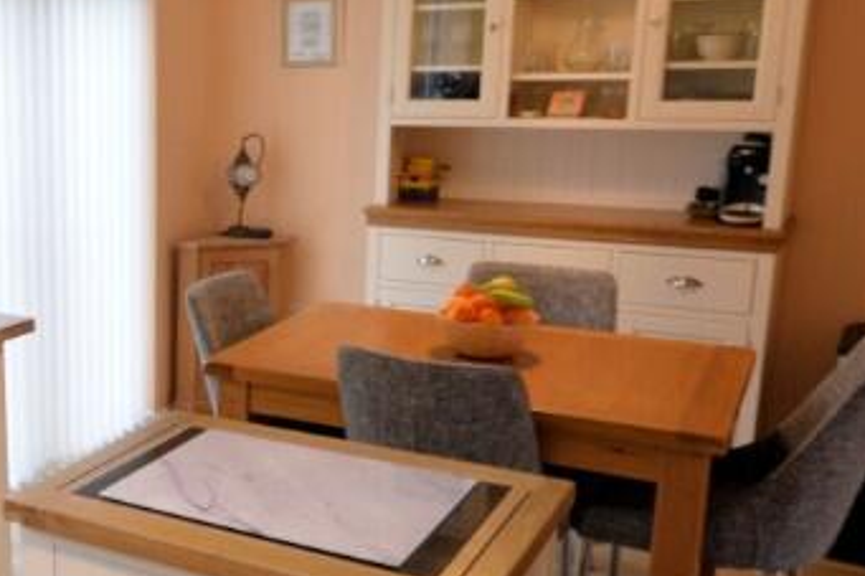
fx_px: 1081
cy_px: 312
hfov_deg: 39.2
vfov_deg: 29.8
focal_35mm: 45
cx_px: 25
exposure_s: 1/8
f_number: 8
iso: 400
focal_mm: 10
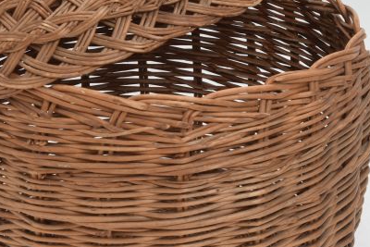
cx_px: 159
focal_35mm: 104
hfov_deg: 19.6
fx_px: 1069
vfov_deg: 13.2
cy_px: 137
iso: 320
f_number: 11
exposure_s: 1/125
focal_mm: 35
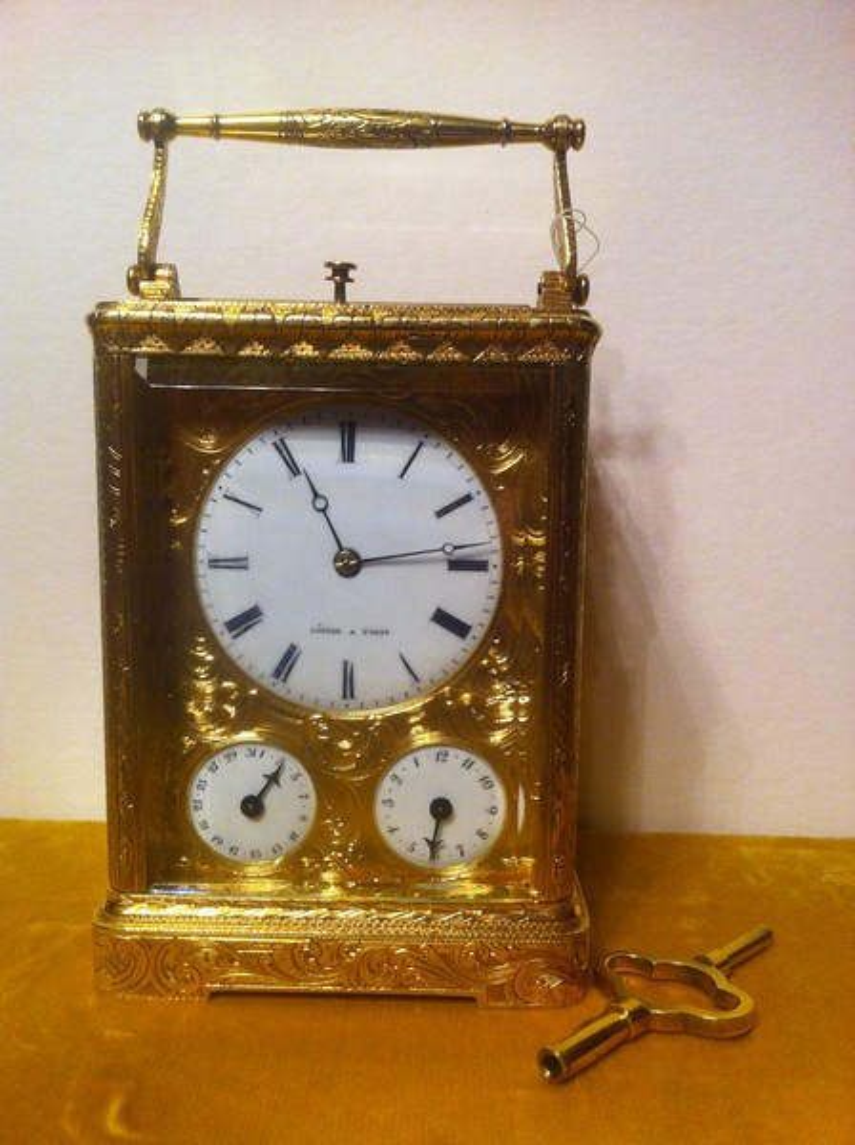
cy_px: 572
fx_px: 1156
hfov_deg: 40.6
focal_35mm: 35
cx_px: 428
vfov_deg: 52.7
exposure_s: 1/17
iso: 160
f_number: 2.8
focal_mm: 3.85
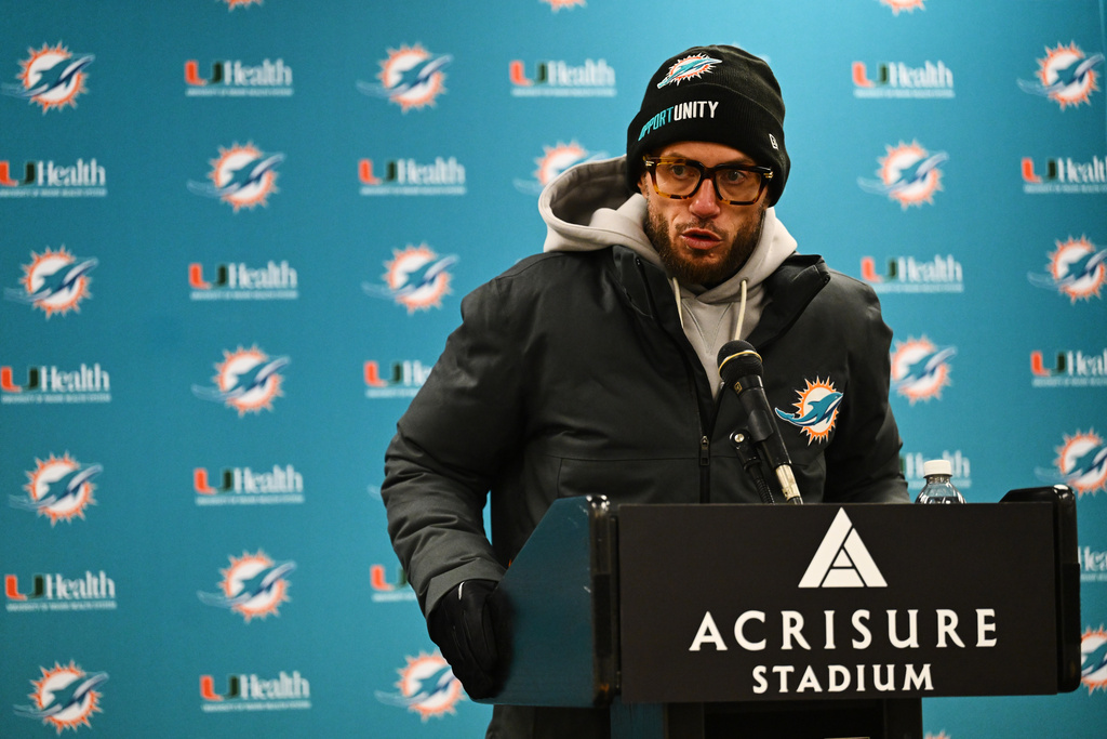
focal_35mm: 140
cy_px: 370
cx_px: 554
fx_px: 4305
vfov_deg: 9.8
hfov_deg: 14.7
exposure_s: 1/1000
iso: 4000
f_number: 2.8
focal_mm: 140
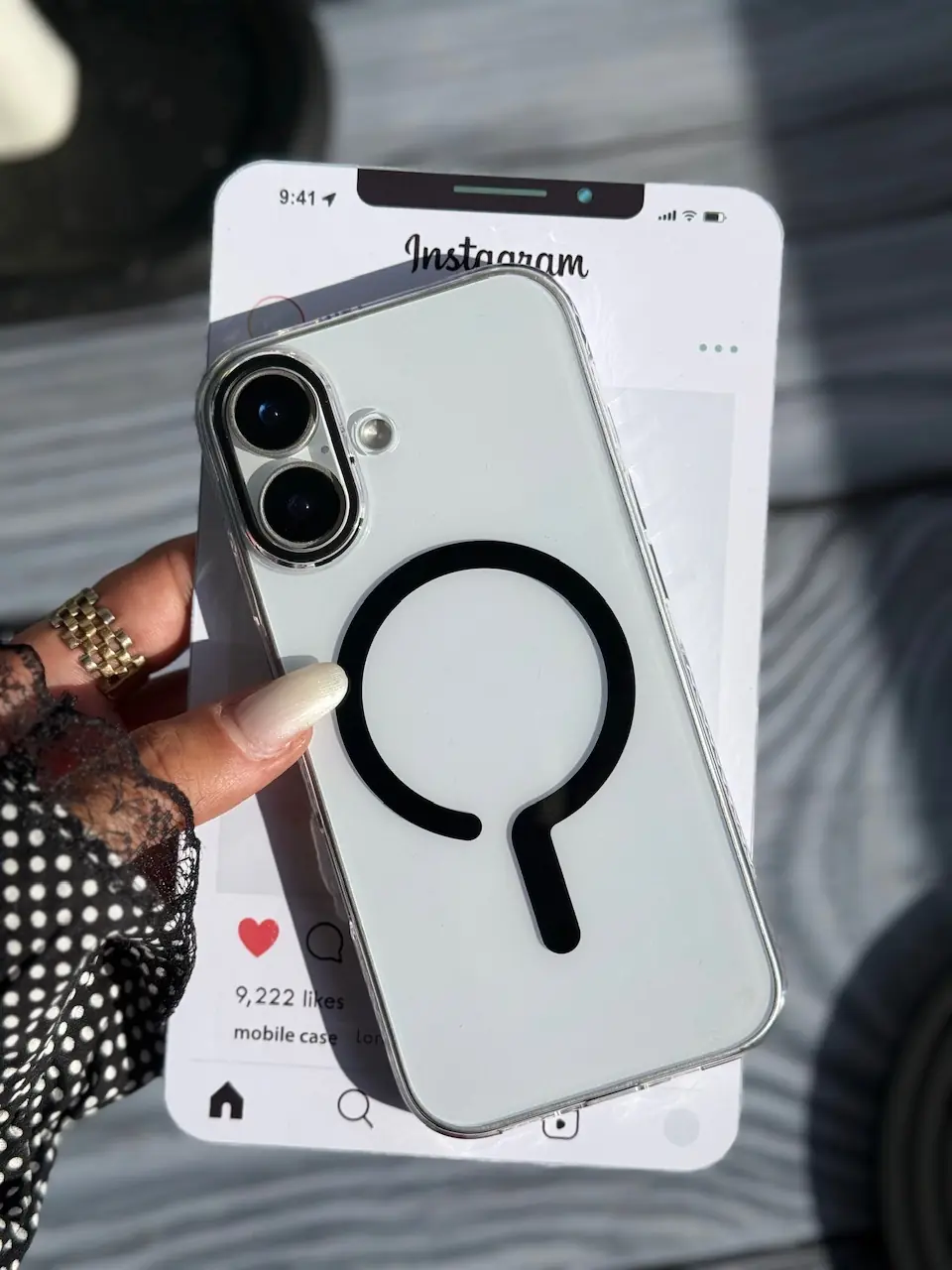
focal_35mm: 48
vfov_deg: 39.7
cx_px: 476
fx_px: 1760
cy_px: 635
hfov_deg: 30.3
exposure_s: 1/11364
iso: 64
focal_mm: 6.76
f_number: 1.78
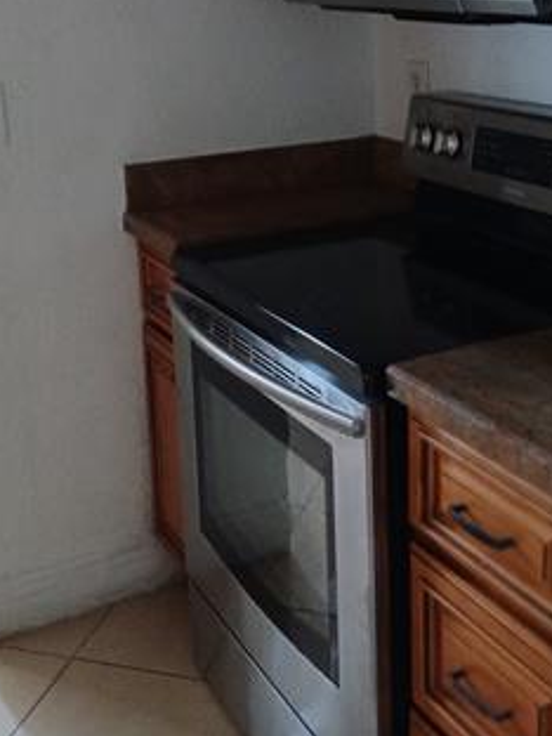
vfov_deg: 37.4
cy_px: 203
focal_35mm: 50
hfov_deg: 29.1
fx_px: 1063
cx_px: 304
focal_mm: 3.98
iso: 500
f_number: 1.8
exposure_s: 1/20
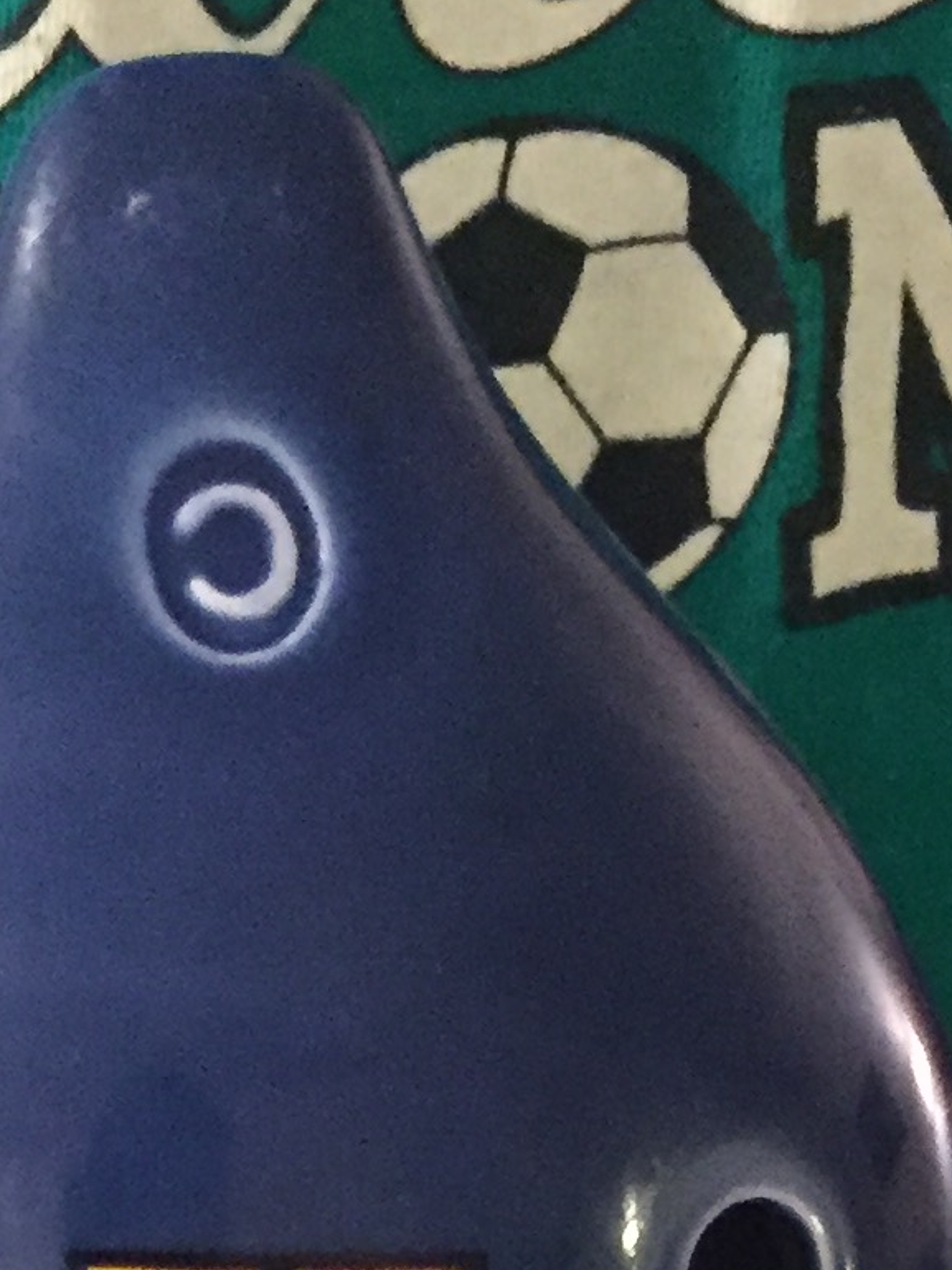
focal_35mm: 123
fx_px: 4513
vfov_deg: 14.2
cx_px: 117
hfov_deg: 12.0
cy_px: 2265
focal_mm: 4.15
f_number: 2.2
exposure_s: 1/15
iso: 400
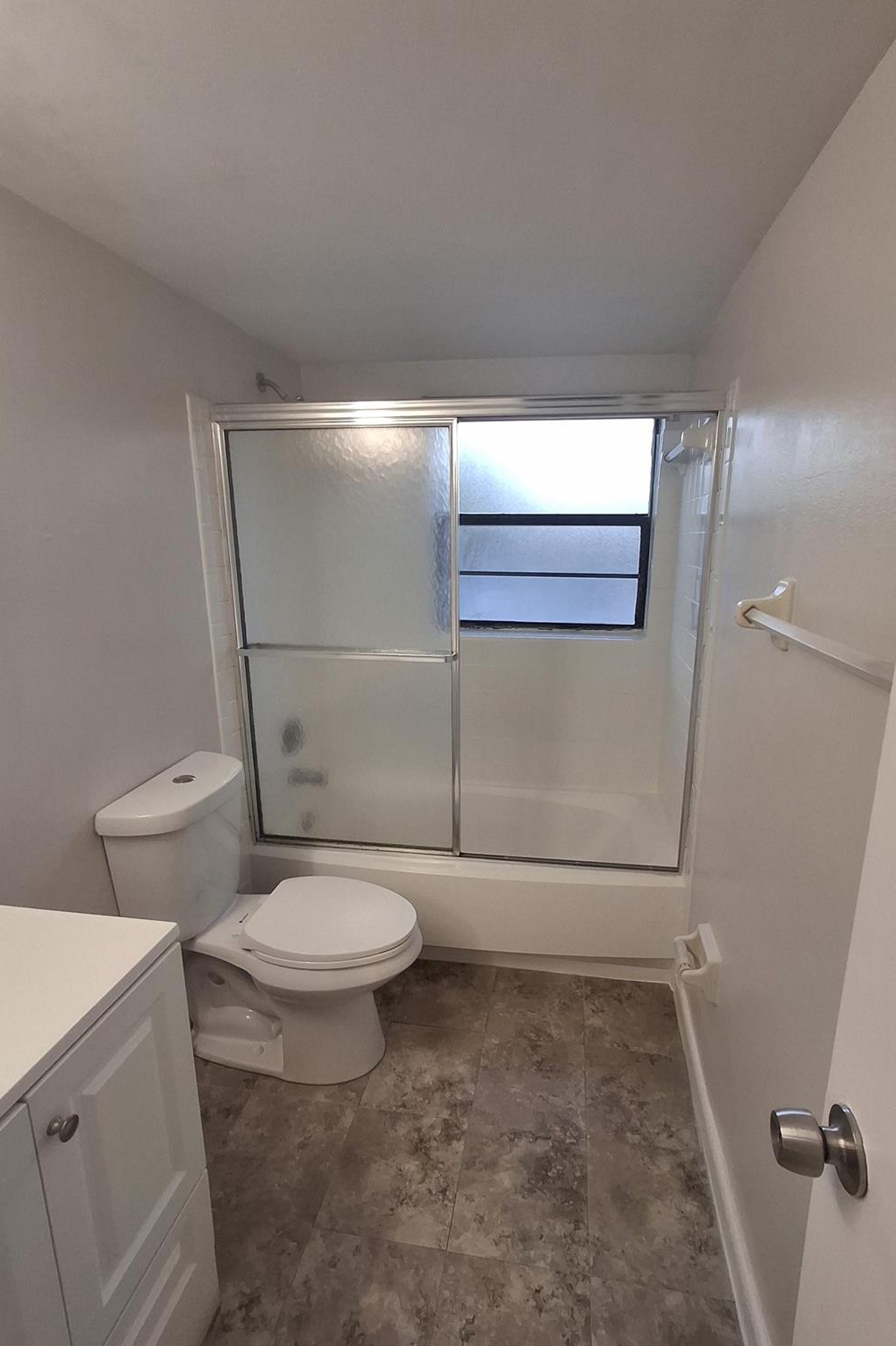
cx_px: 482
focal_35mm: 17
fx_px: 635
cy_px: 683
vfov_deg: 93.3
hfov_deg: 70.3
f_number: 2.2
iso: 50
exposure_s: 1/40
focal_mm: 1.64
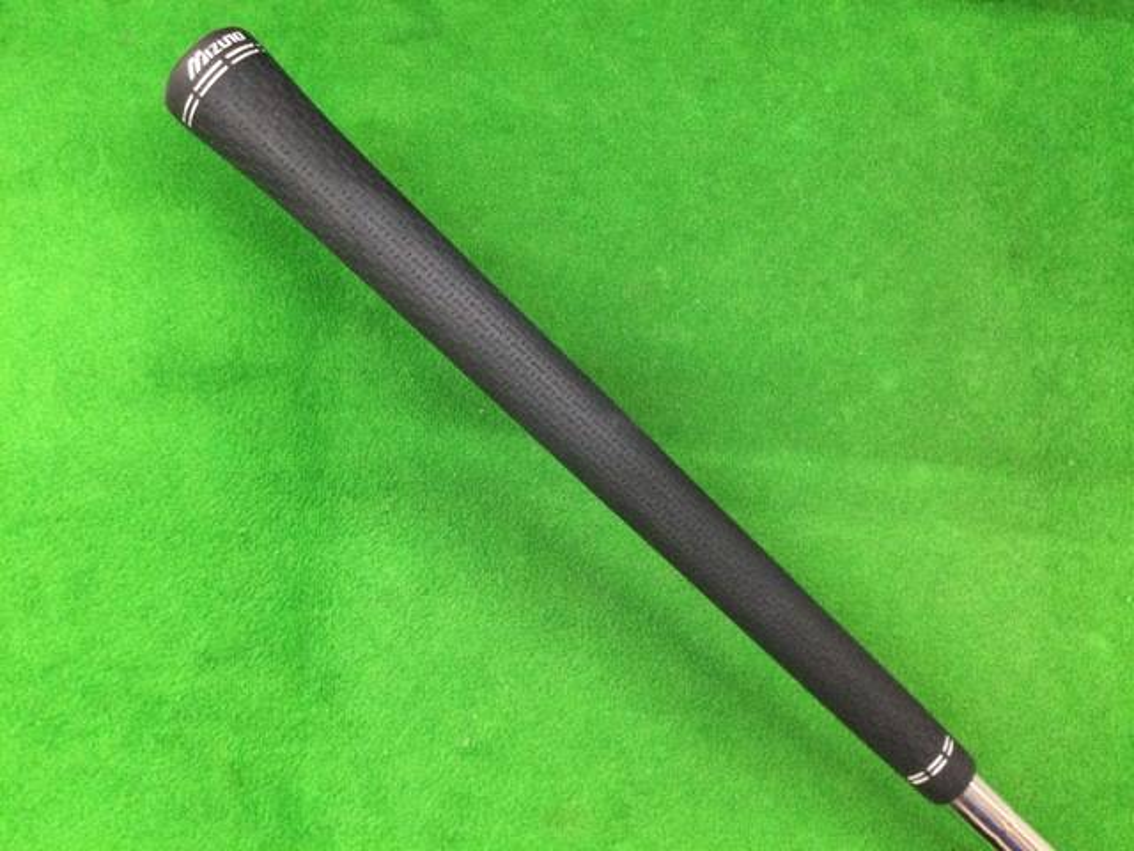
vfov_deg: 45.4
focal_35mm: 31
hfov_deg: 58.4
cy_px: 426
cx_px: 567
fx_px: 1016
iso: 250
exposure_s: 1/30
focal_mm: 3.3
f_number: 2.4
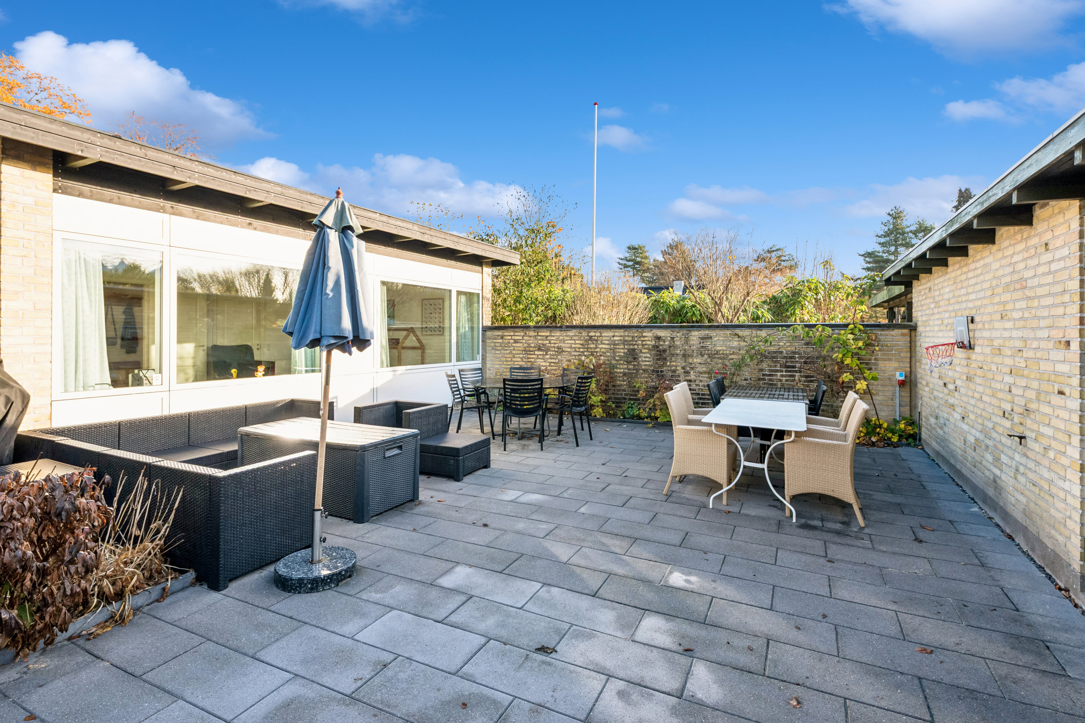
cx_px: 542
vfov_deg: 67.4
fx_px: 542
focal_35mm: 18
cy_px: 362
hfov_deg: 90.0
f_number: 13
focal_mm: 18
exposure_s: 1/125
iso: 640
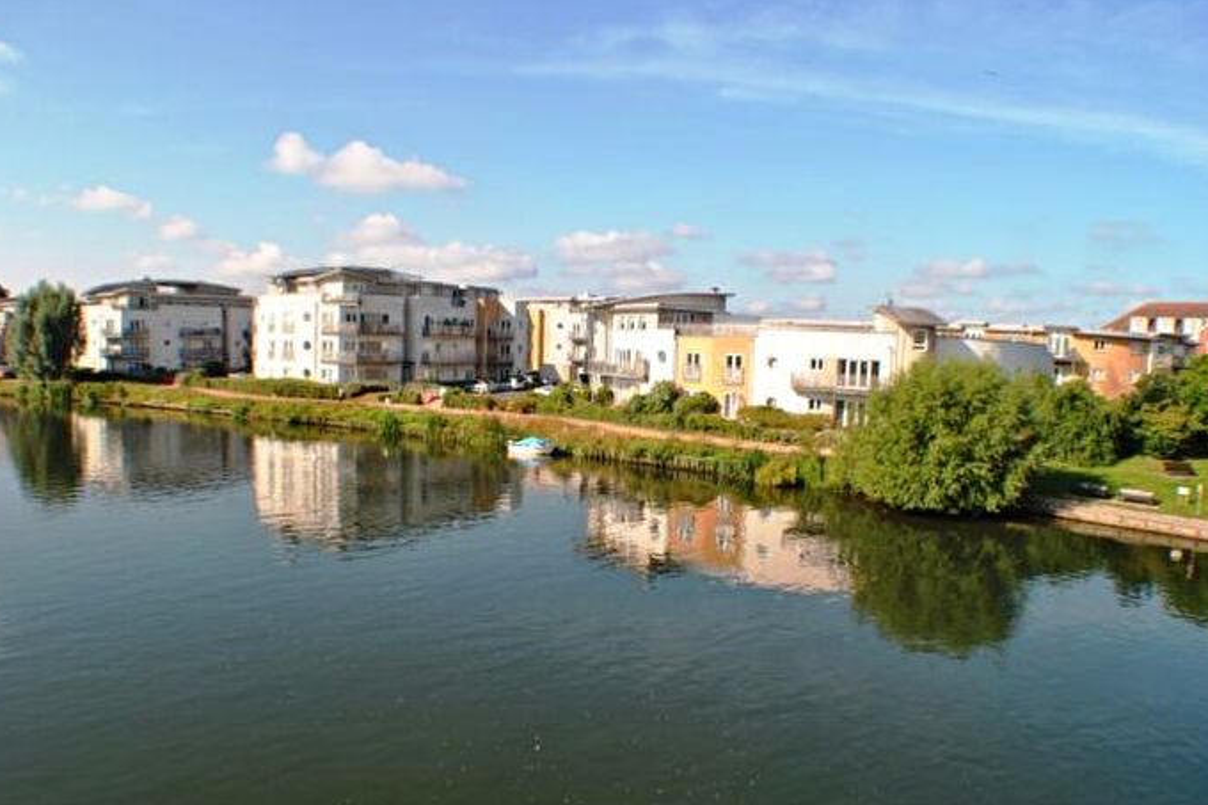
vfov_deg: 38.9
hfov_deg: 55.8
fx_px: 1141
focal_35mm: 34
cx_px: 599
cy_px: 400
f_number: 8
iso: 100
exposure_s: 1/250
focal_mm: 22
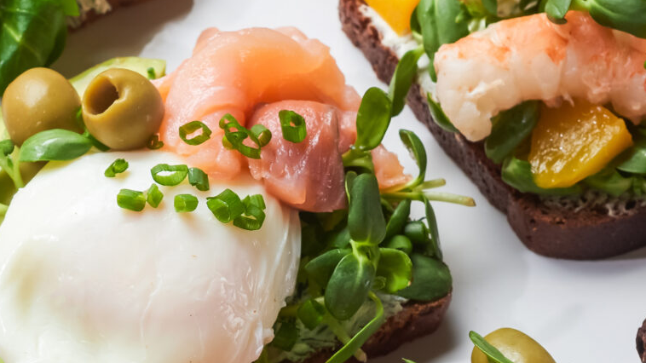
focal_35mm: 177
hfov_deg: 12.1
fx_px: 3031
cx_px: 105
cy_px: 363
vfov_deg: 6.8
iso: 160
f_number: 9
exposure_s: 1/160
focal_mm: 50
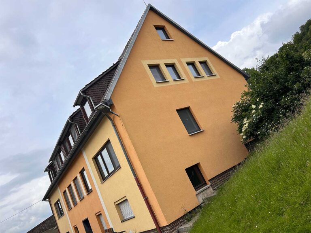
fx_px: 234
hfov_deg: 67.3
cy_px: 116
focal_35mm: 26
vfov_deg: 53.1
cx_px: 156
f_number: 1.5
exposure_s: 1/3831
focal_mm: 5.7
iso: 50
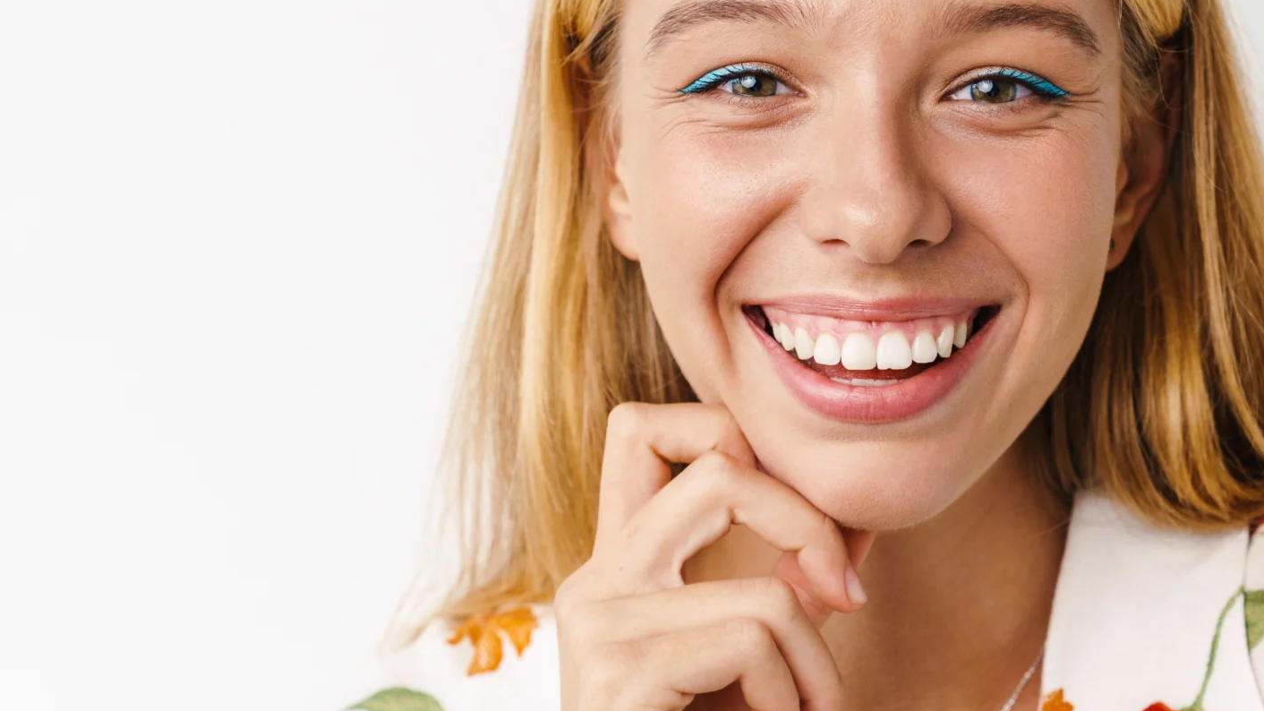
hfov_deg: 16.1
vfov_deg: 9.1
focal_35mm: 133
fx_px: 4457
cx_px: 628
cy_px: 432
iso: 400
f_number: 4.5
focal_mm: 70
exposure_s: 1/200
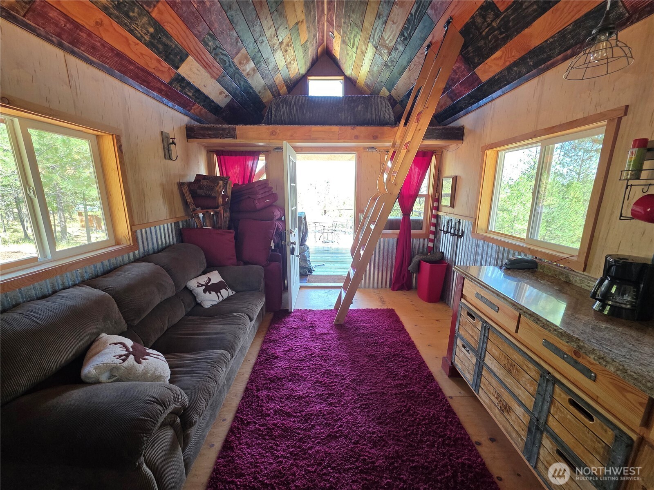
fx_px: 246
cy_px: 245
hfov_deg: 106.2
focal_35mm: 13
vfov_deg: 89.9
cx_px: 327
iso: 320
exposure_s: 1/120
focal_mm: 2.2
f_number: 1.9
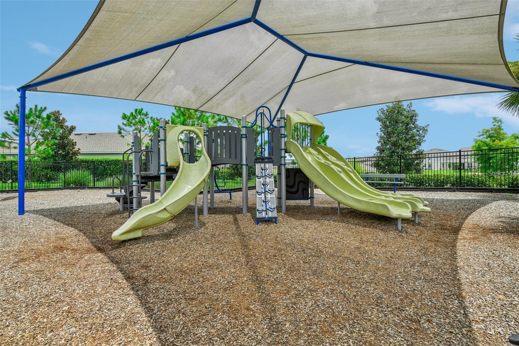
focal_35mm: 17
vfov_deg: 70.4
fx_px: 245
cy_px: 173
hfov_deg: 93.3
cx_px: 260
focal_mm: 17
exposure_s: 1/500
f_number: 8
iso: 400
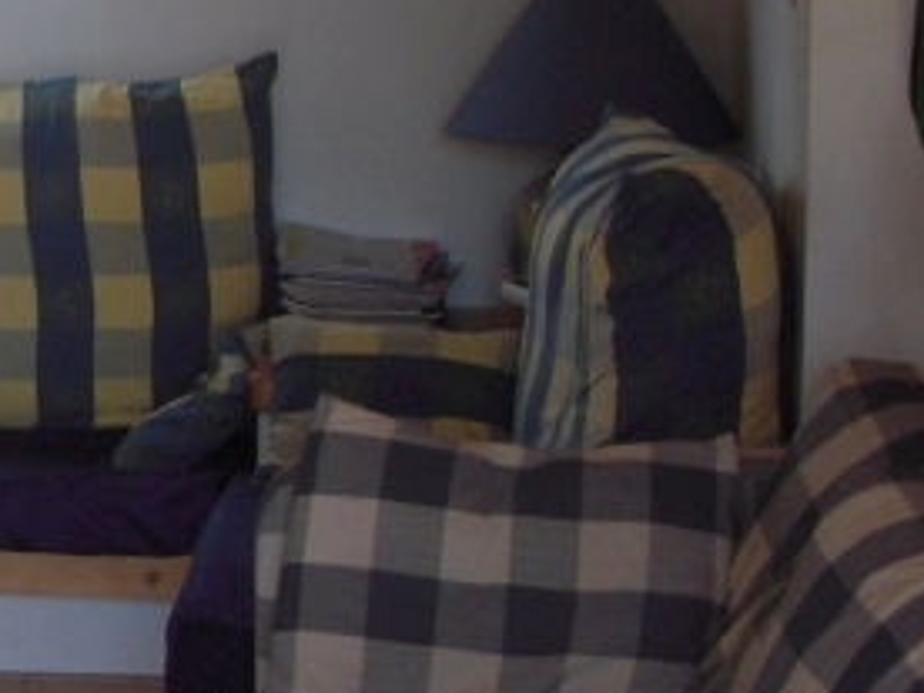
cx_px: -569
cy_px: 154
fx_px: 3764
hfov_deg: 13.0
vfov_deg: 10.5
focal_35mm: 141
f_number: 3.3
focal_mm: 6.3
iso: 160
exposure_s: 1/125
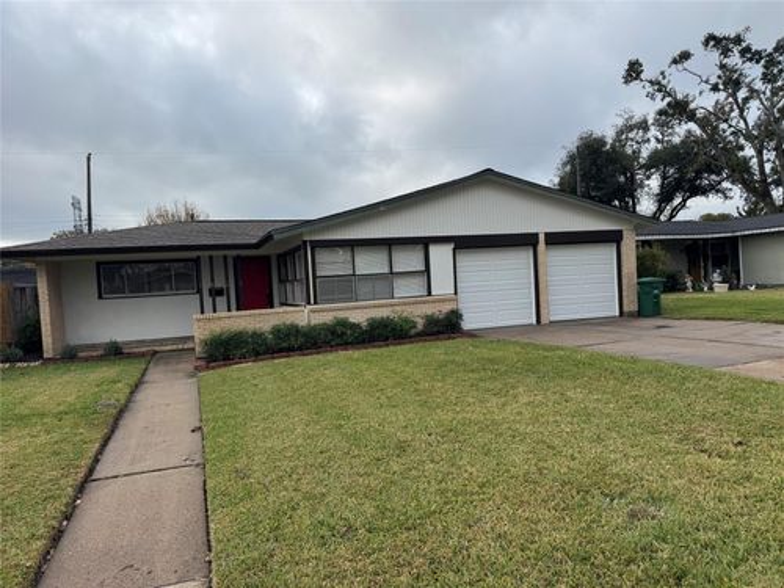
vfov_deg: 56.8
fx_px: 544
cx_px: 392
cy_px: 294
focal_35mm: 24
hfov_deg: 71.6
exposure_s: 1/3597
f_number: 1.78
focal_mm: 6.76
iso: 80
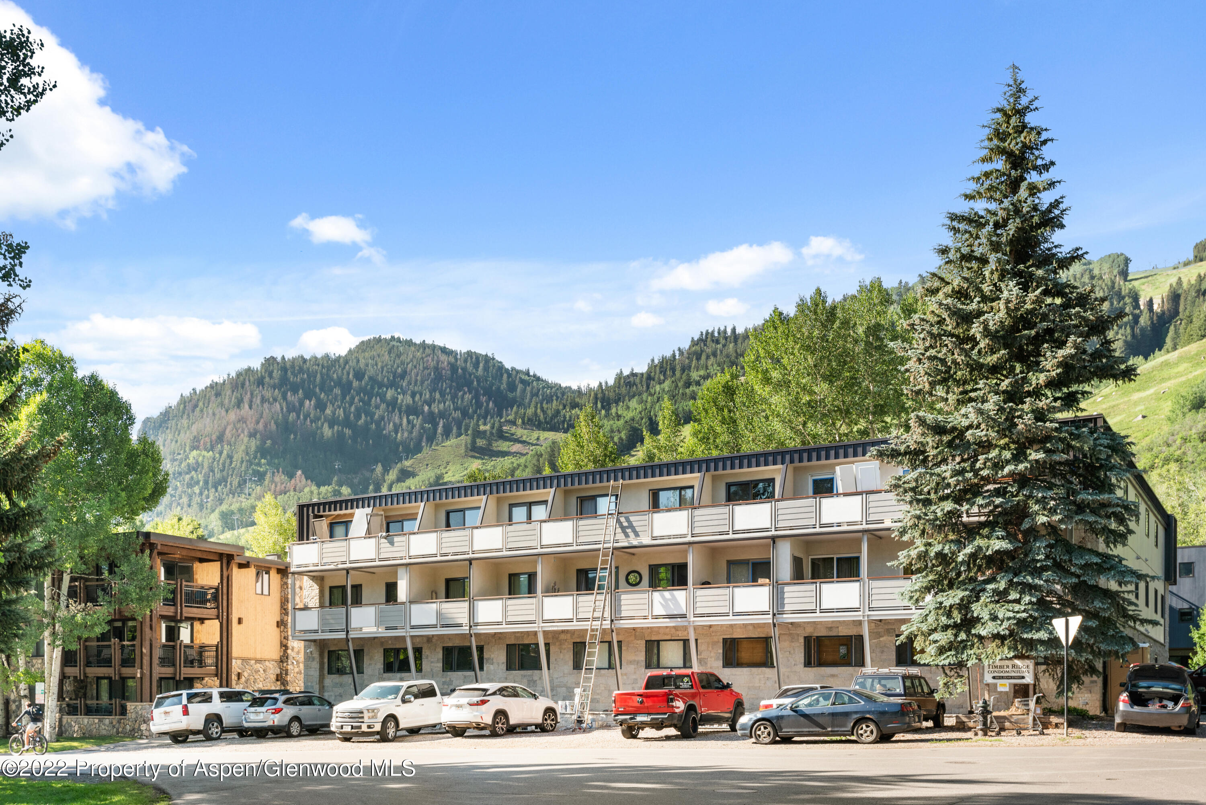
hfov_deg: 54.4
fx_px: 1173
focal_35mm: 35
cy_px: 402
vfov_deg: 37.9
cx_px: 603
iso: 100
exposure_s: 1/250
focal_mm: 35
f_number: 8
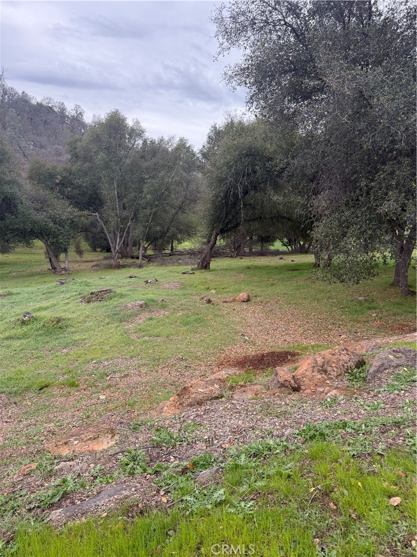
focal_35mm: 24
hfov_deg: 56.8
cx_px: 208
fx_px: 385
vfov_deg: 71.6
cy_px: 278
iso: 100
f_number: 1.78
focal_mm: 6.76
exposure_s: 1/368
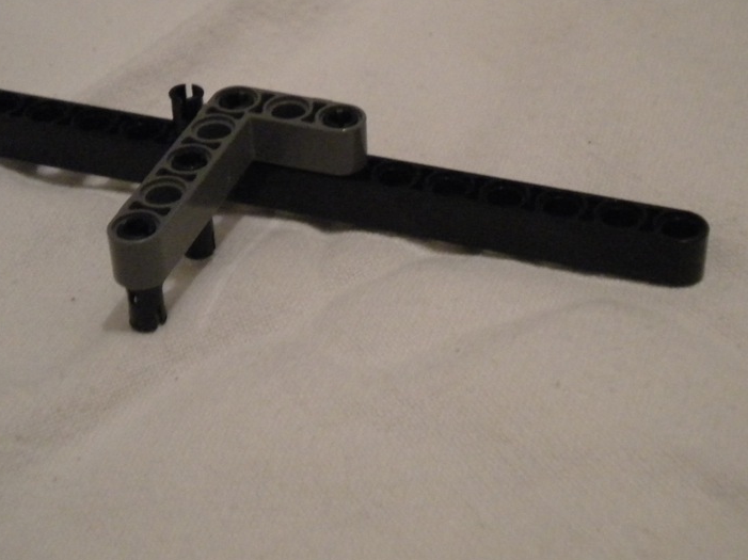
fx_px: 1641
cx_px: 347
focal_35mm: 76
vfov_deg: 19.3
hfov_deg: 25.7
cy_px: 191
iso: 800
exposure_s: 1/27.3
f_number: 3.9
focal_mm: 9.3
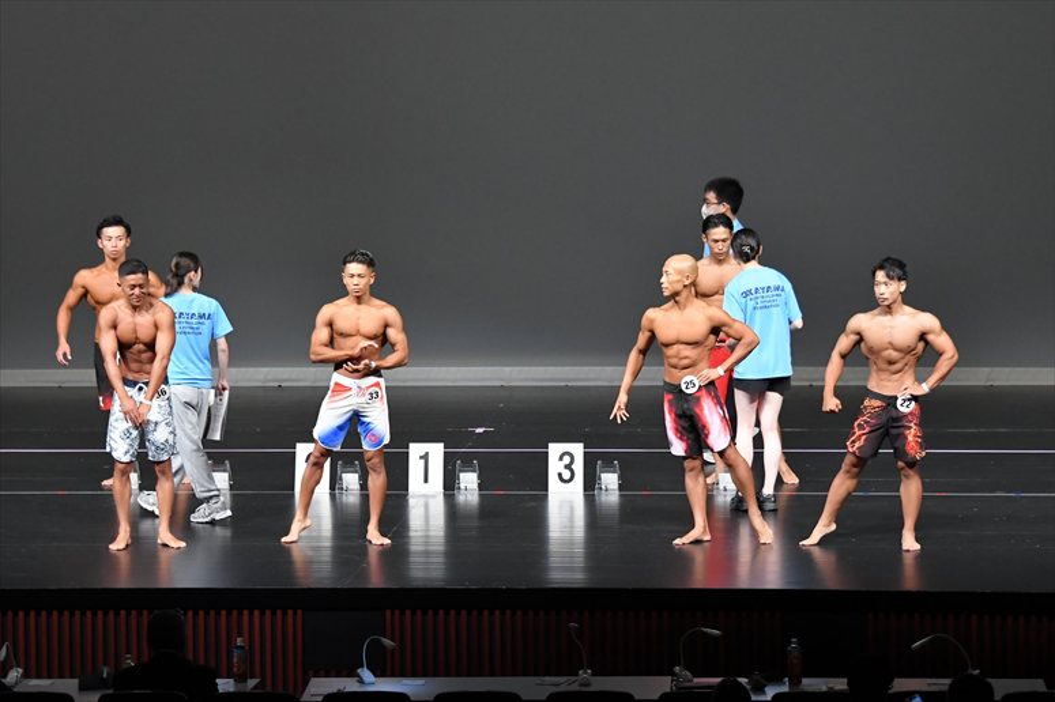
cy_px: 351
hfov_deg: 13.7
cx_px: 528
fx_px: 4394
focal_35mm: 150
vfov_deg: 9.1
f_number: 5.6
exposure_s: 1/400
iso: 4000
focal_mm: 100
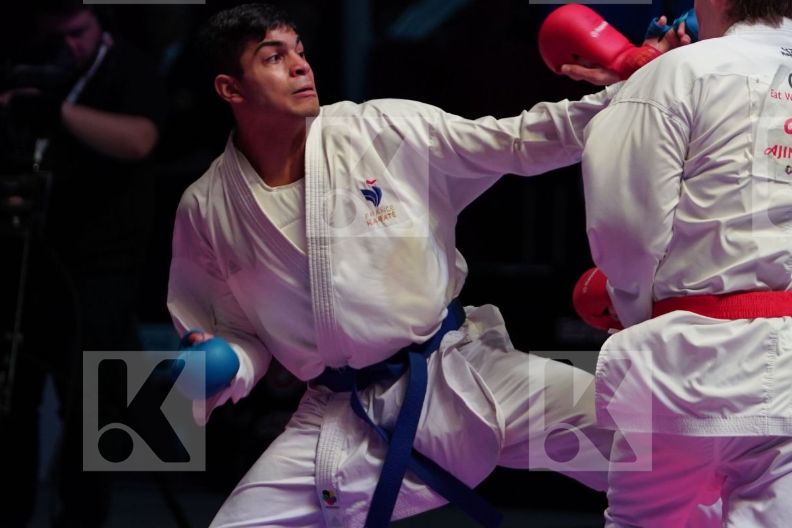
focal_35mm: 350
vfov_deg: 3.9
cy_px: 177
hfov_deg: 5.9
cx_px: 591
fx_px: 7699
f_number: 2.8
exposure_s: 1/1000
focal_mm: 156
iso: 1000
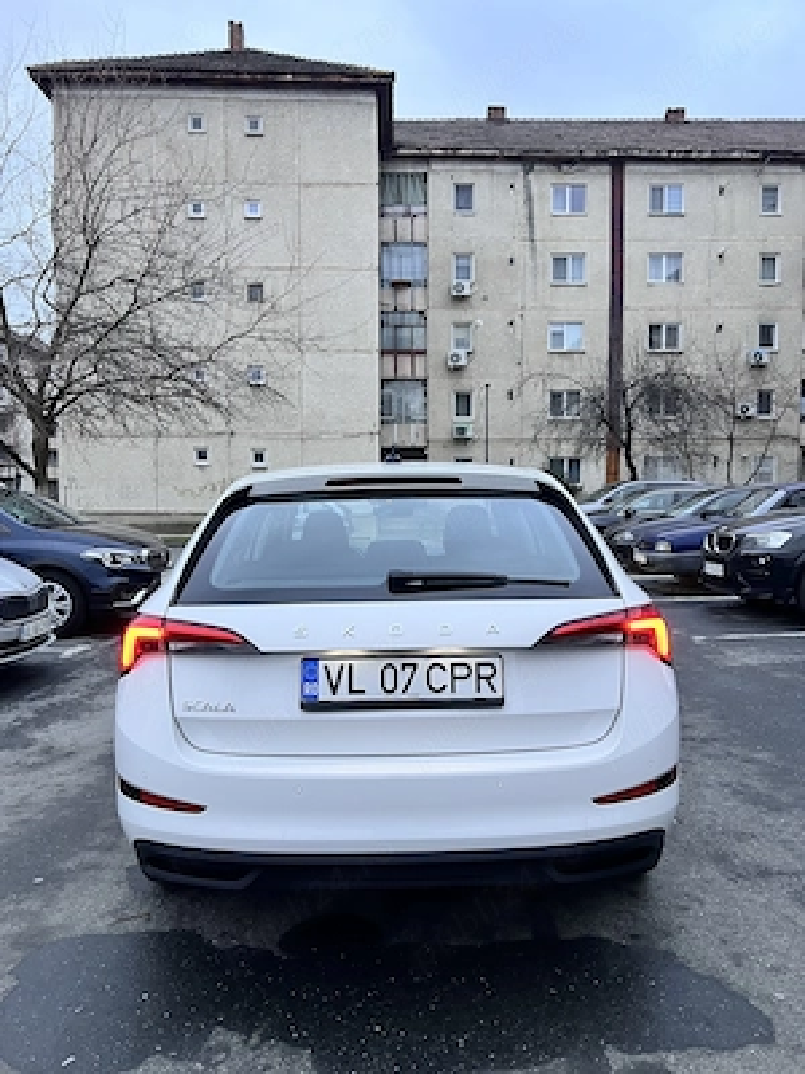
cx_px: 402
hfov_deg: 53.1
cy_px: 537
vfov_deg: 67.3
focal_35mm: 26
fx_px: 806
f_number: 1.5
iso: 100
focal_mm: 5.7
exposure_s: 1/50
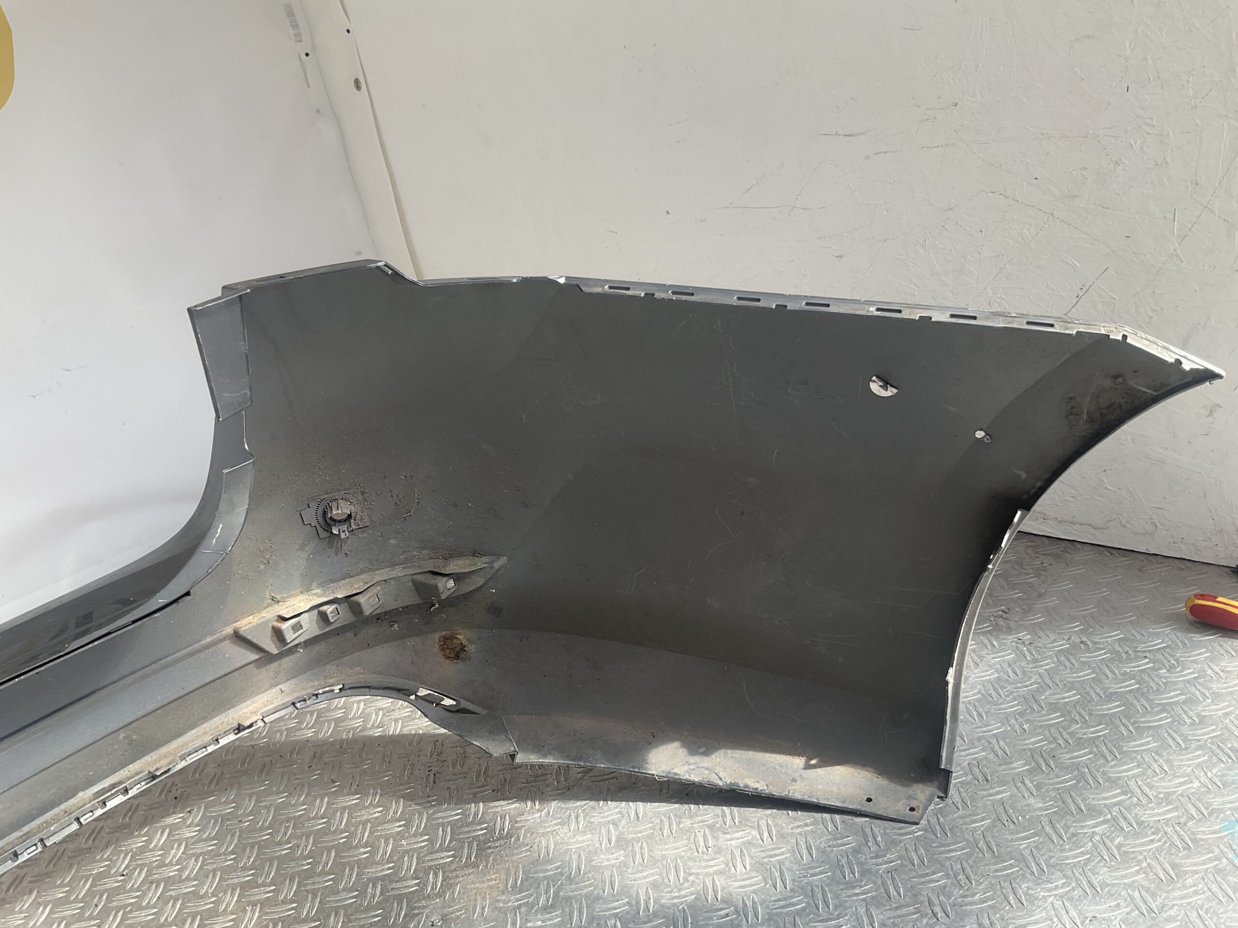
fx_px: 1037
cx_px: 619
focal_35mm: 29
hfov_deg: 61.7
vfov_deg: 48.2
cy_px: 464
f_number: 1.8
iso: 16
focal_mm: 3
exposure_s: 1/281
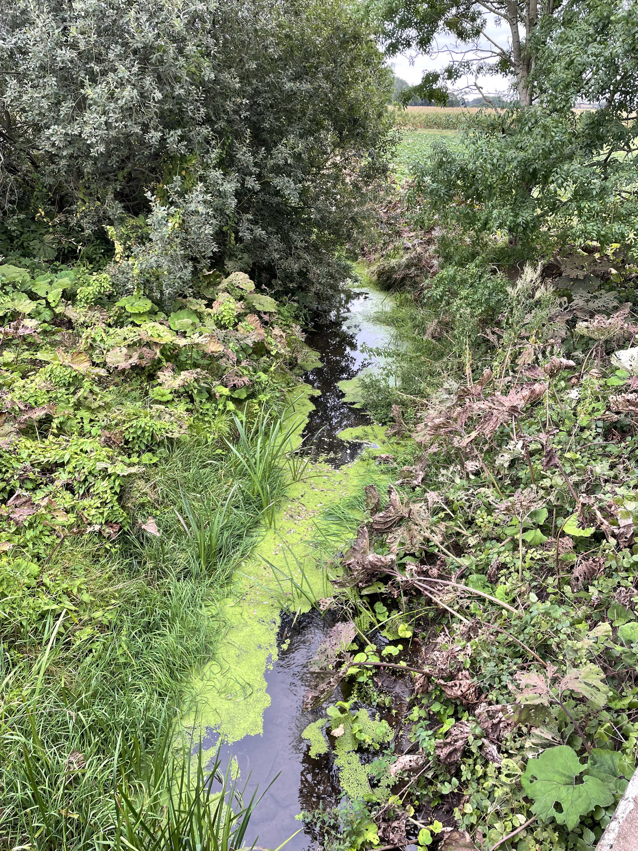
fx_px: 639
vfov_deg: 67.3
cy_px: 426
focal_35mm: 26
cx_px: 319
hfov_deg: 53.1
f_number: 1.6
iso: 32
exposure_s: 1/121
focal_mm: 4.2
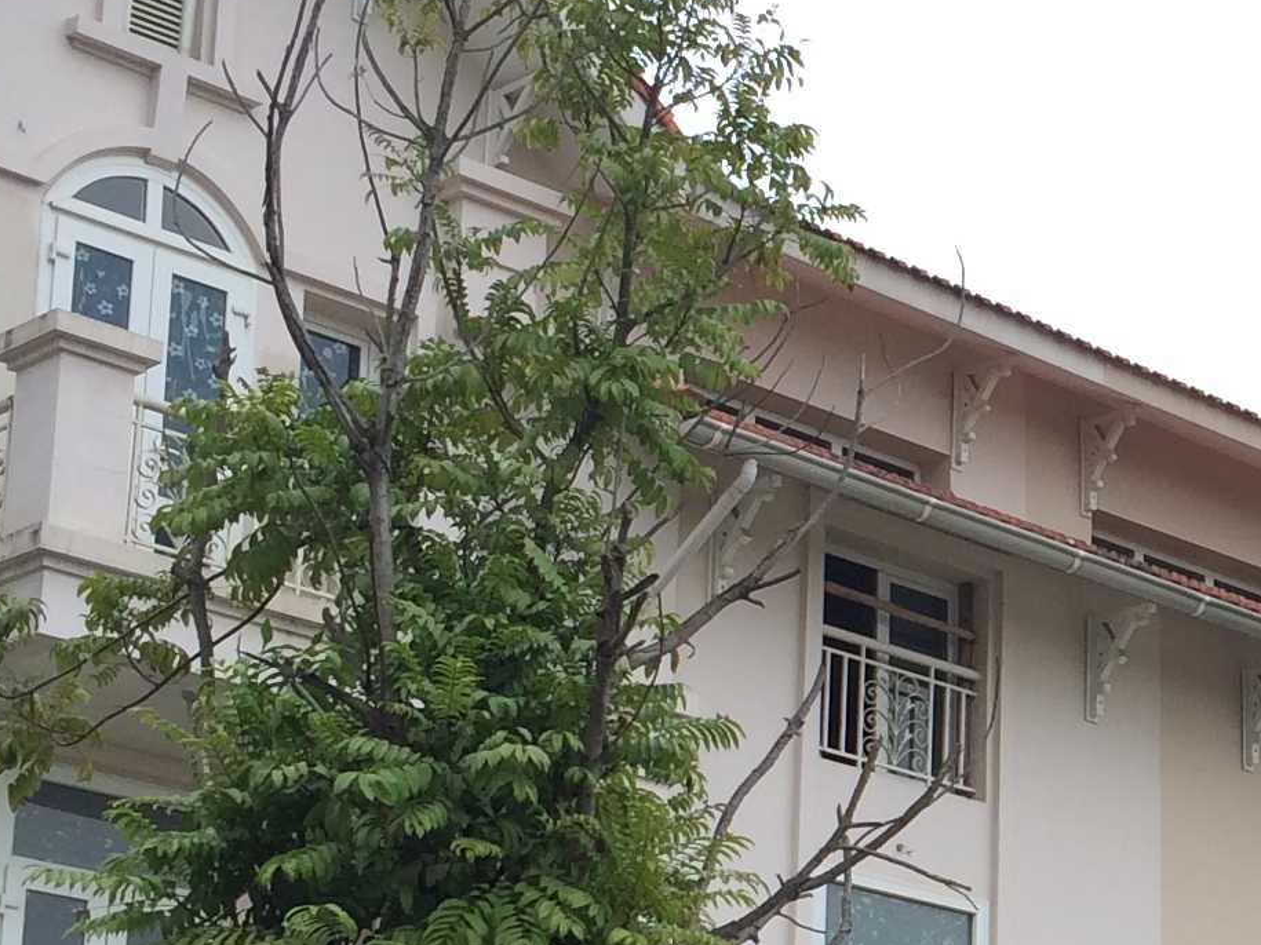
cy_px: 895
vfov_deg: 13.7
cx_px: 1637
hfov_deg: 17.3
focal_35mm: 107
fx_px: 3897
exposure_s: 1/183
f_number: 2.2
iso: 32
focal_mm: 4.12
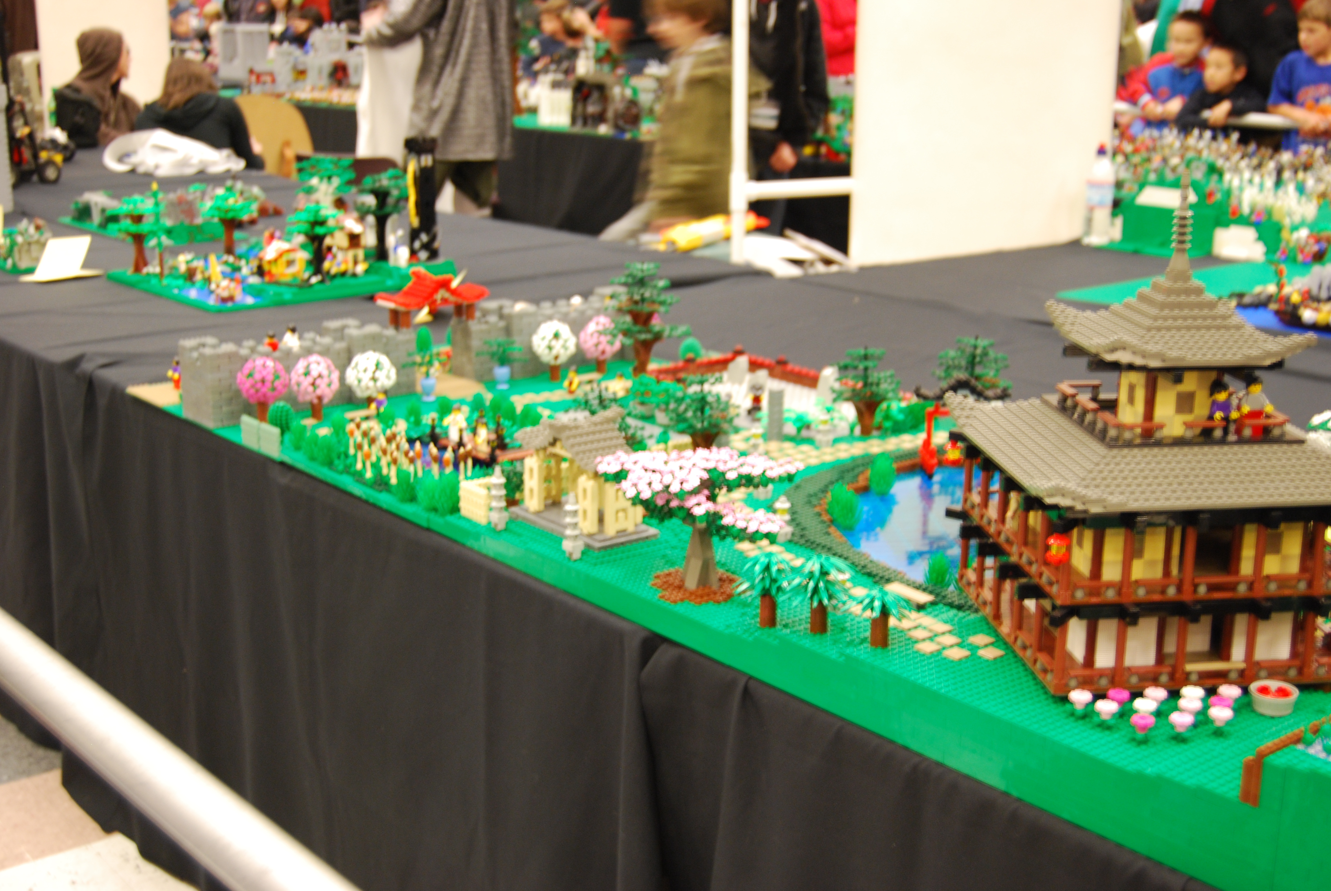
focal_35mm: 46
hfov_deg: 42.3
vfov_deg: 29.0
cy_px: 446
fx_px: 1721
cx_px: 666
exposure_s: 1/6
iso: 400
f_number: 4.5
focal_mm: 31
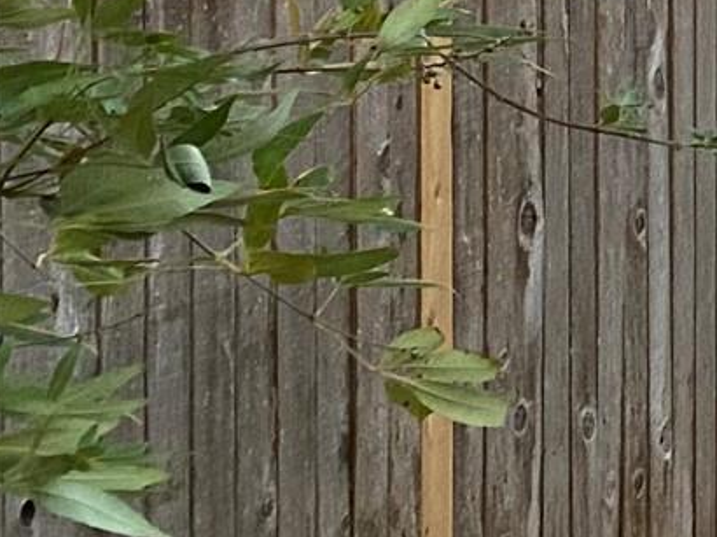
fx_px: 2691
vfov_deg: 11.2
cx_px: 1782
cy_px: -131
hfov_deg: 11.9
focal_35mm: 130
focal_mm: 4.25
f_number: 1.8
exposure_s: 1/40
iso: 500
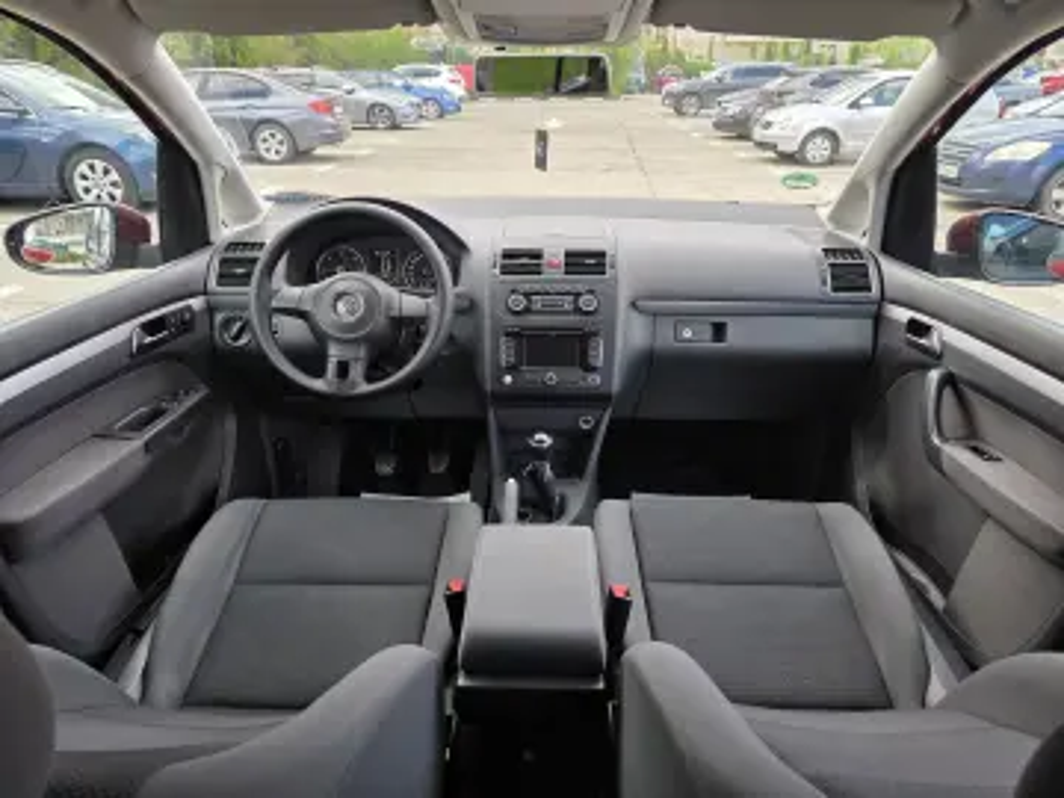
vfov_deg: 58.9
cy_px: 399
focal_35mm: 23
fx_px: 707
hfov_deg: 73.9
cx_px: 532
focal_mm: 6.3
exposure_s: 1/180
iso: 32
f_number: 1.7
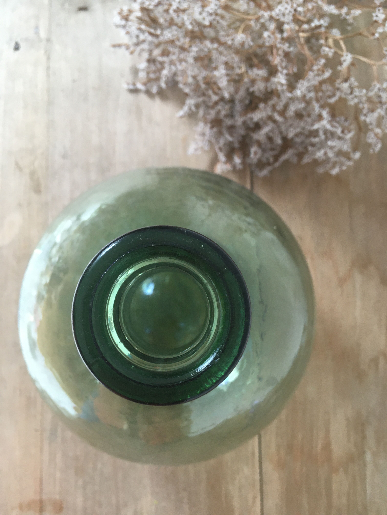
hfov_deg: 48.2
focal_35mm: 29
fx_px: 432
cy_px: 258
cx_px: 194
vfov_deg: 61.7
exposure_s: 1/33
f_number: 2.2
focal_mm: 4.15
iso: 50
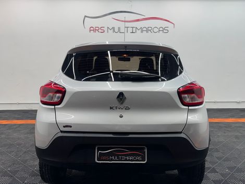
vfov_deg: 56.9
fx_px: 170
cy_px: 92
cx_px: 122
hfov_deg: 71.5
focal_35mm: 24
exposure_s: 1/120
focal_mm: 6.76
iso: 80
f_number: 1.78
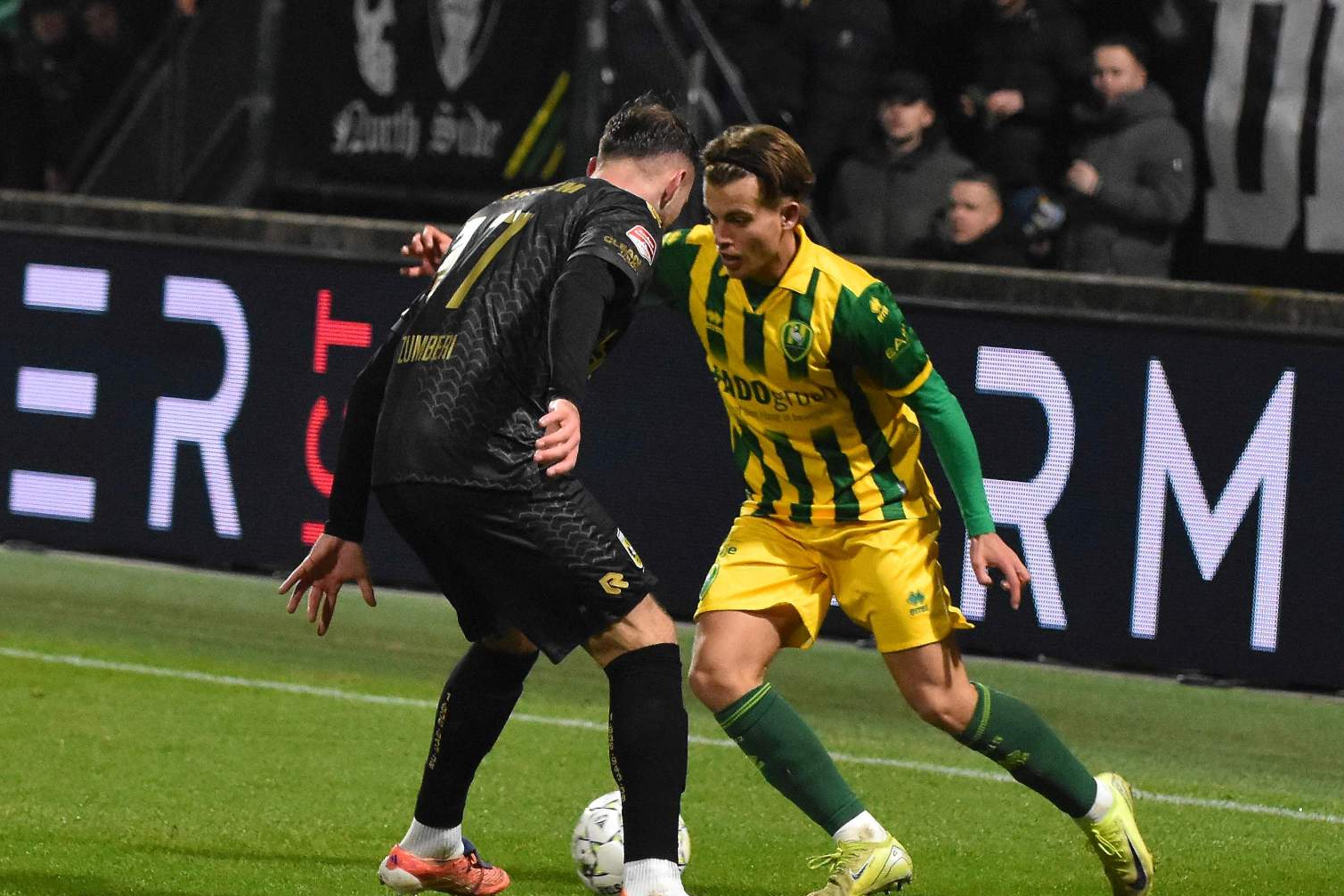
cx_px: 799
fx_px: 8908
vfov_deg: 5.8
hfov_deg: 8.6
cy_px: 485
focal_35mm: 239
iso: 4000
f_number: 2.8
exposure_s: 1/800
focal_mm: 125
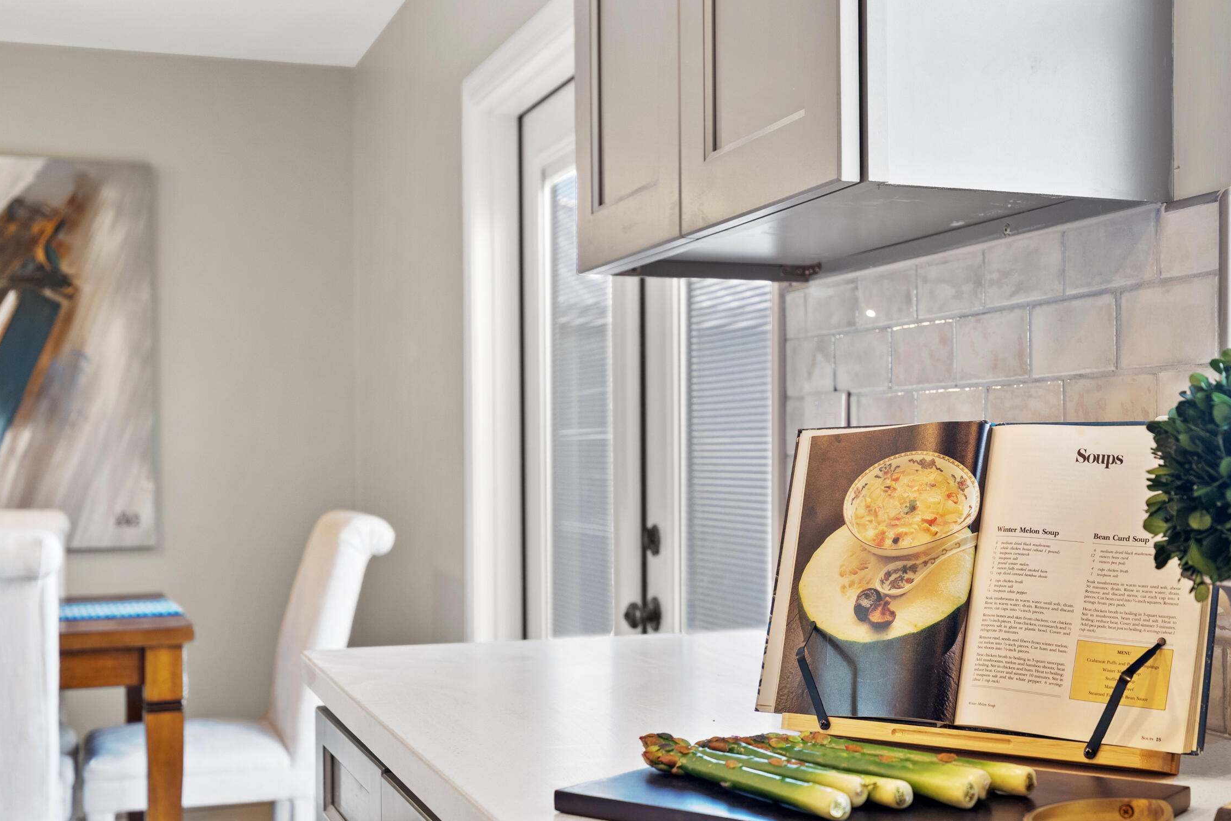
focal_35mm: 48
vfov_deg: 28.1
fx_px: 1641
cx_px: 748
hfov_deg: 40.9
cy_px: 458
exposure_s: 1/8
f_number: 2.8
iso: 500
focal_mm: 24
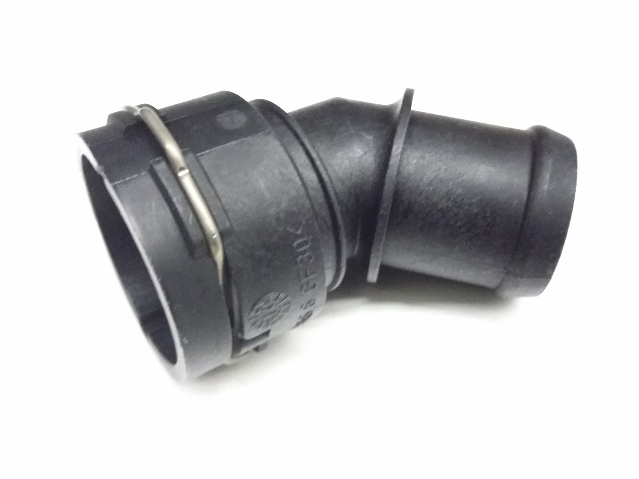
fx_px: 591
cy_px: 240
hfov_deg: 56.8
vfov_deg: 44.2
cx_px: 320
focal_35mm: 32
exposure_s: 1/15
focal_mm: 3.4
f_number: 2.4
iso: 640
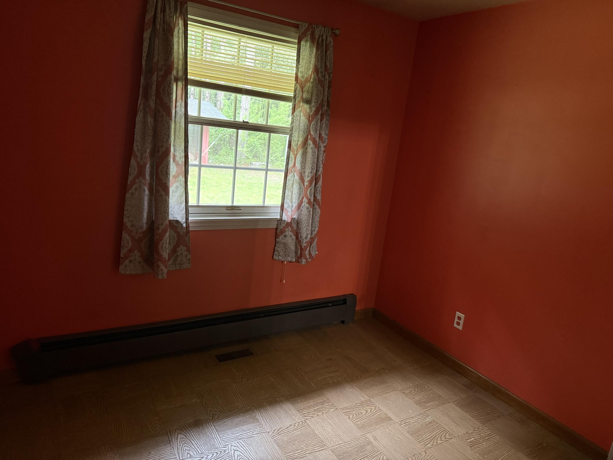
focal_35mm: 24
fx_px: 425
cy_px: 230
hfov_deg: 71.6
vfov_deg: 56.8
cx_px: 306
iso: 1000
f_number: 1.78
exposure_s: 1/40
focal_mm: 6.76
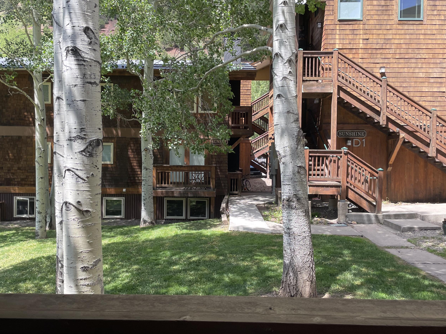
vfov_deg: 45.4
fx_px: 399
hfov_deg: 58.3
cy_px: 162
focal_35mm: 31
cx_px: 208
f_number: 1.6
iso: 32
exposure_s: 1/523
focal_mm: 4.2
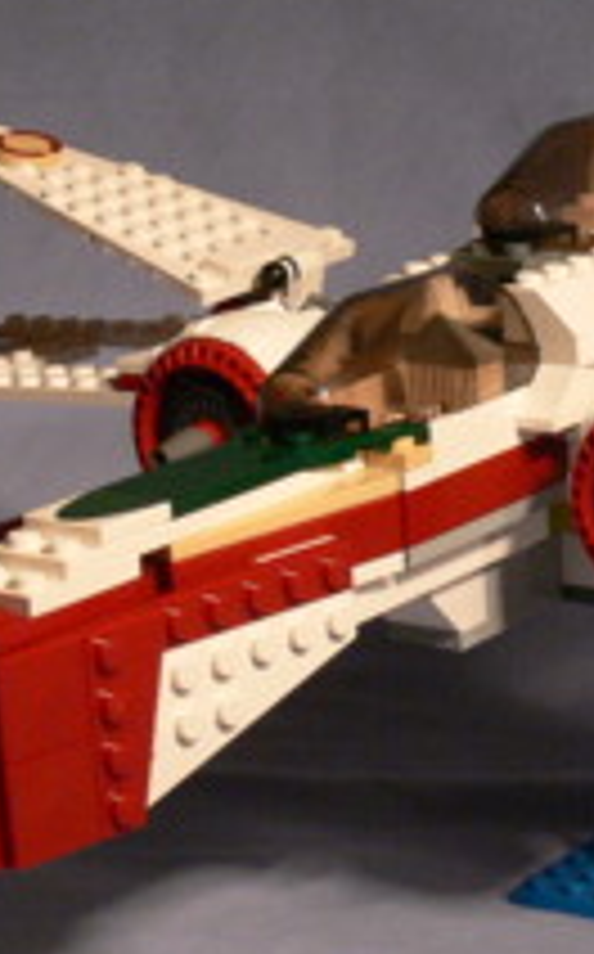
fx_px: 2909
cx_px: 616
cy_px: 436
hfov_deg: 11.5
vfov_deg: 18.6
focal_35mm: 112
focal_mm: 7.4
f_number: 4
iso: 200
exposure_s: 1/100
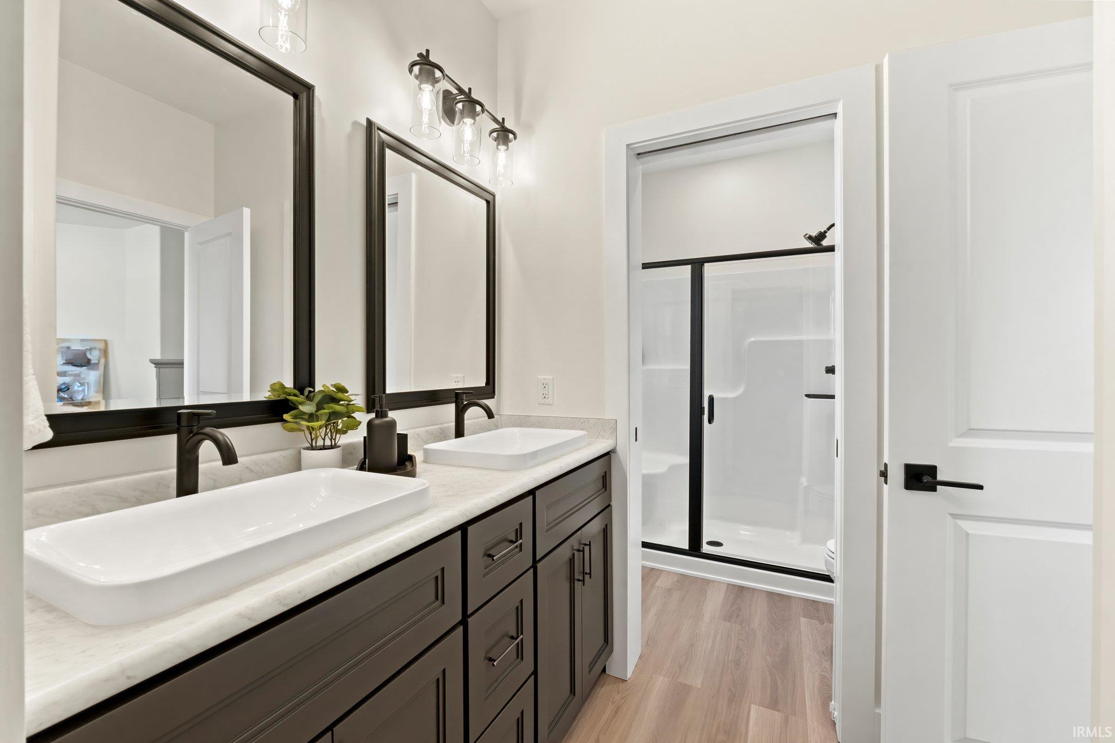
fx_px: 465
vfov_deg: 77.3
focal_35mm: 15
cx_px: 558
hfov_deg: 100.4
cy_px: 372
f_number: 9
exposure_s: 1/13
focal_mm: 10
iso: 800
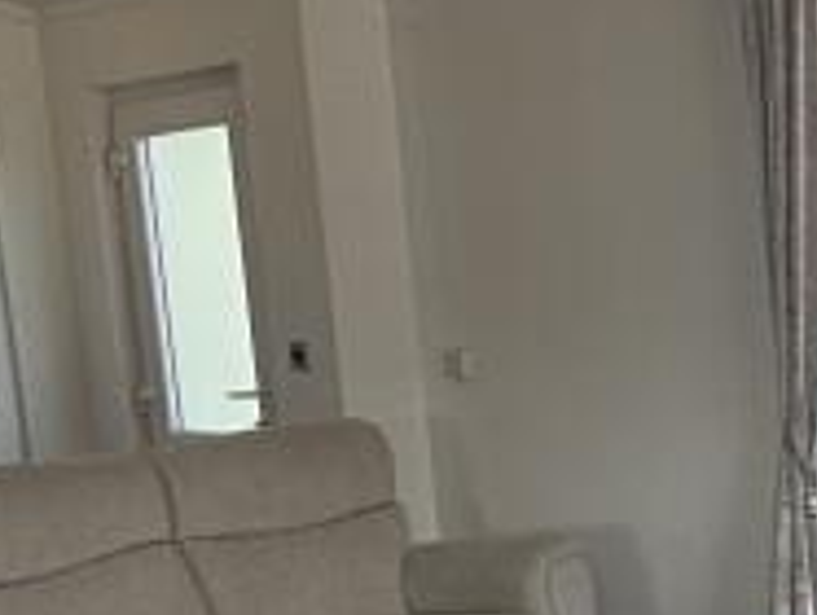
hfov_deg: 23.8
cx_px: 887
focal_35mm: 77
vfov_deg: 18.9
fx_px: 1820
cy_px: 523
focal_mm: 2.22
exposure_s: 1/186
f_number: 2.2
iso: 64
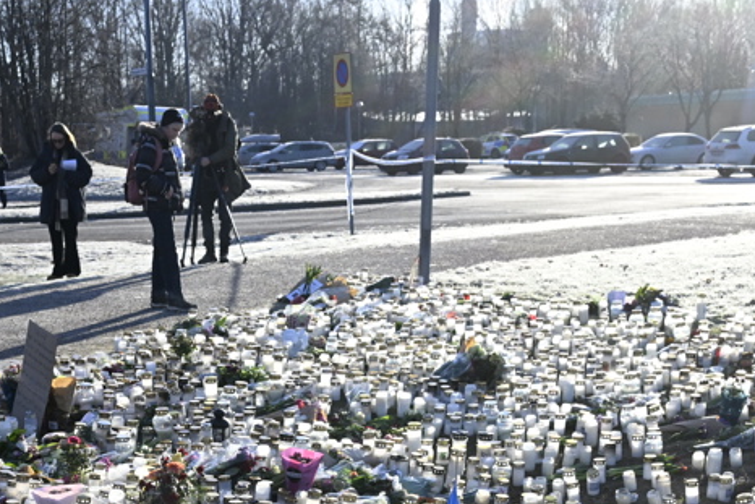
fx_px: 1468
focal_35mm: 70
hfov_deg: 28.7
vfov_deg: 18.1
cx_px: 262
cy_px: 664
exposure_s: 1/5000
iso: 1000
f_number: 4.5
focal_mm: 24
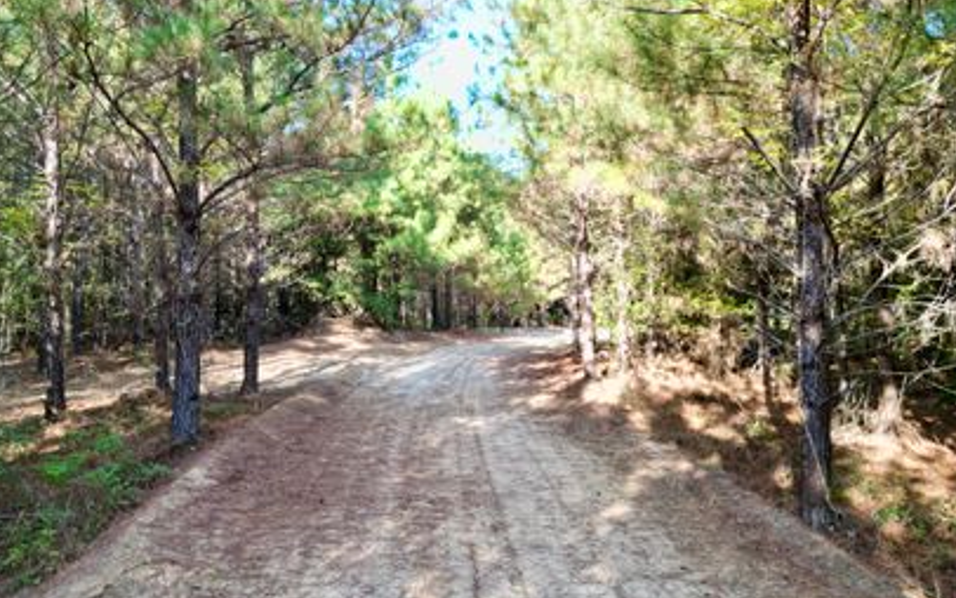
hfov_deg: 68.3
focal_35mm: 27
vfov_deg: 46.0
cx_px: 453
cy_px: 286
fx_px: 704
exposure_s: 1/320
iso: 150
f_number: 1.7
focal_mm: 6.72
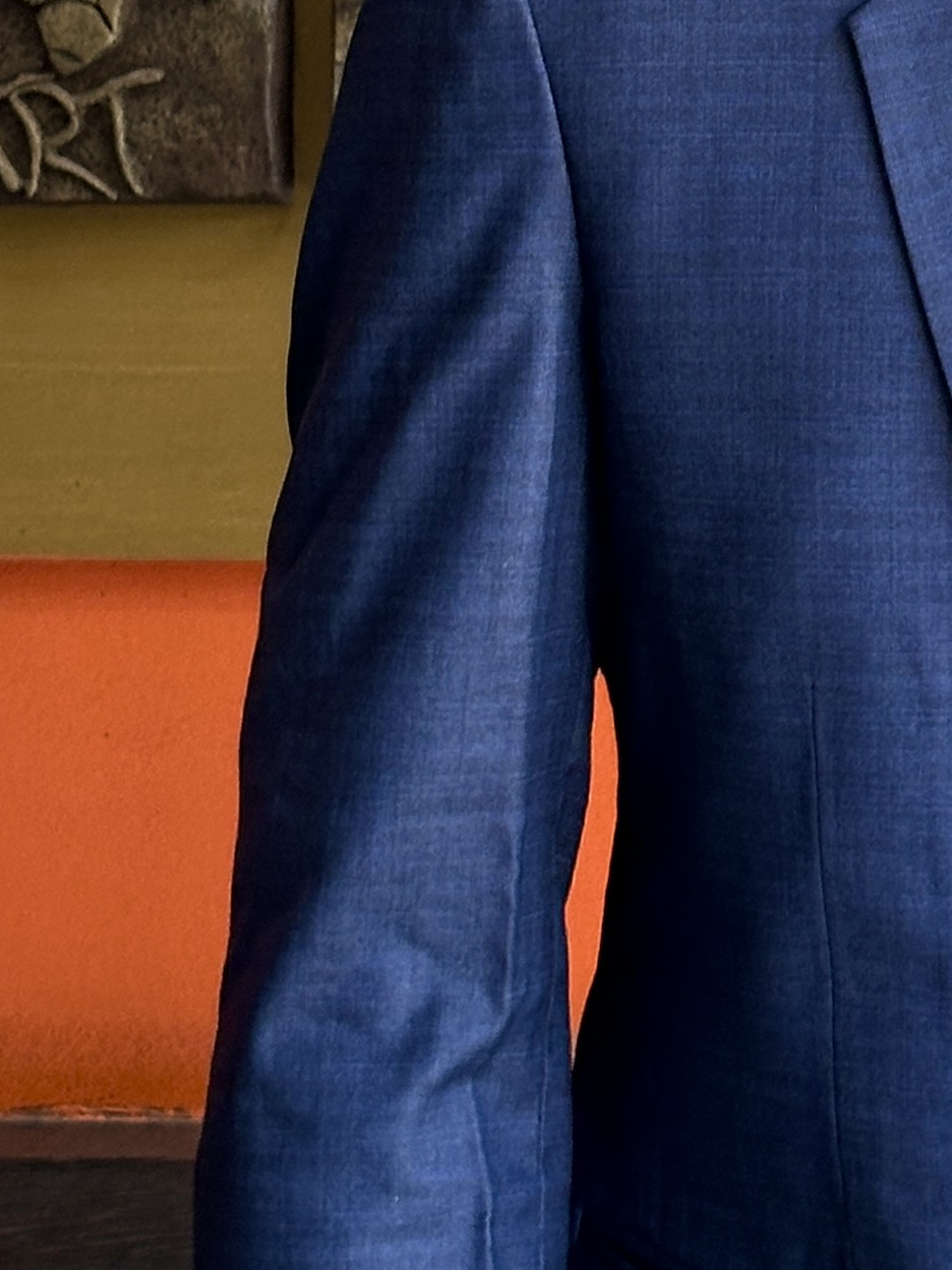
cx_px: 1273
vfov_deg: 12.3
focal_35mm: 155
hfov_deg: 9.4
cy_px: -415
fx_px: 5687
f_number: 1.78
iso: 80
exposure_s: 1/100
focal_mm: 6.86
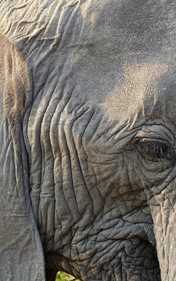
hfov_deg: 3.2
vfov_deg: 5.1
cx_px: 169
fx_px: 3154
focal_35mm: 411
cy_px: 141
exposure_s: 1/125
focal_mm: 52.3
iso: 100
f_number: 2.8
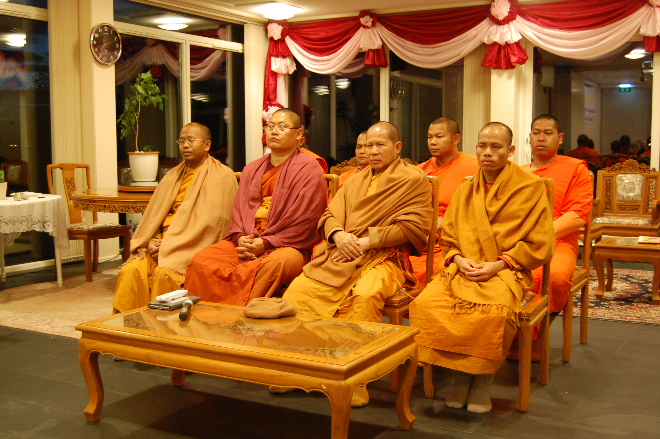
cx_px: 330
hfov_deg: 46.4
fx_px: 769
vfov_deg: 31.8
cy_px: 220
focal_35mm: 42
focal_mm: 28
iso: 800
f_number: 4.2
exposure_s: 1/13
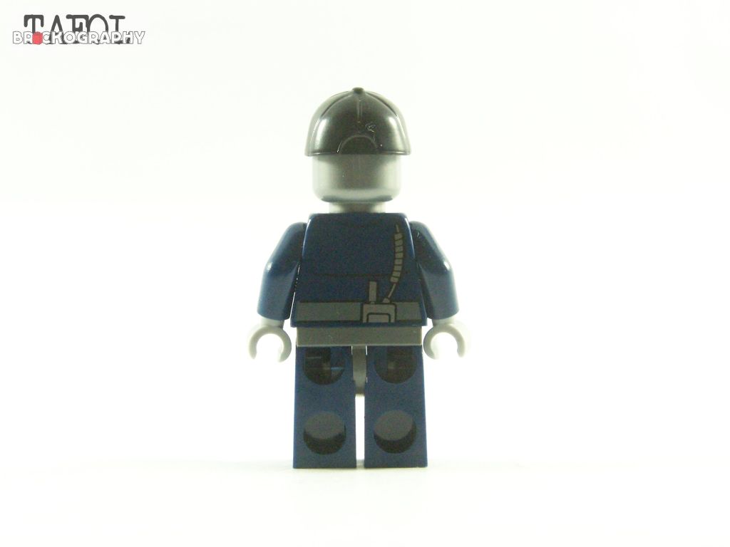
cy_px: 274
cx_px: 365
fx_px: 1729
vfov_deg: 18.0
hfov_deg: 23.8
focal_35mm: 82
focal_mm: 13.7
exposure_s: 1/60
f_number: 4
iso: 400
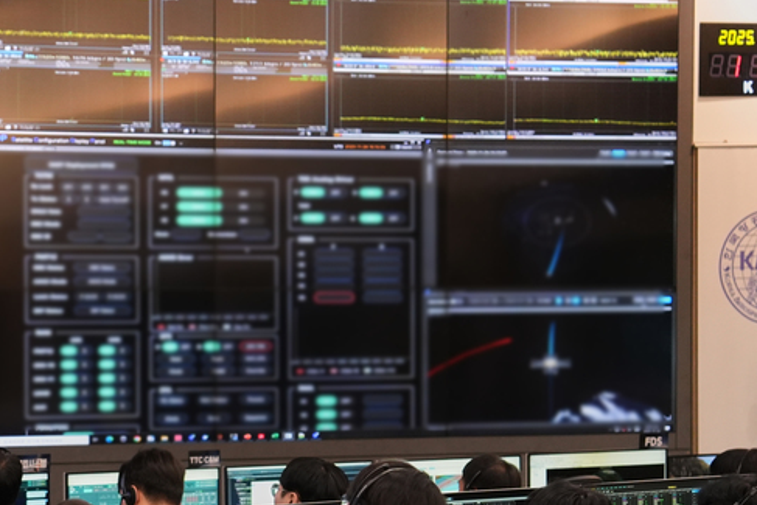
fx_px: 3386
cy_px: 442
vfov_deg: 8.5
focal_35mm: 161
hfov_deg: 12.4
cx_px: -207
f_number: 2.8
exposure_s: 1/125
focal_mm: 56
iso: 2000
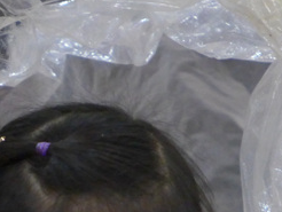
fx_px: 1908
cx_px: 52
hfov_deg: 8.4
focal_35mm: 234
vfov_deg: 6.3
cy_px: 268
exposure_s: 1/500
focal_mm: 17.7
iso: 1250
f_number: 2.3
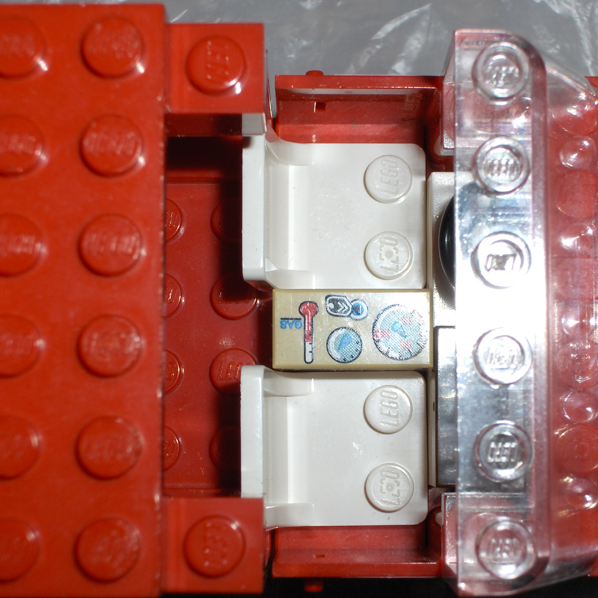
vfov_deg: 17.9
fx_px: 1896
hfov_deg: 17.9
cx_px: 347
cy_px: 299
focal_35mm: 97
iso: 100
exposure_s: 1/90
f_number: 6.6
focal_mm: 13.4
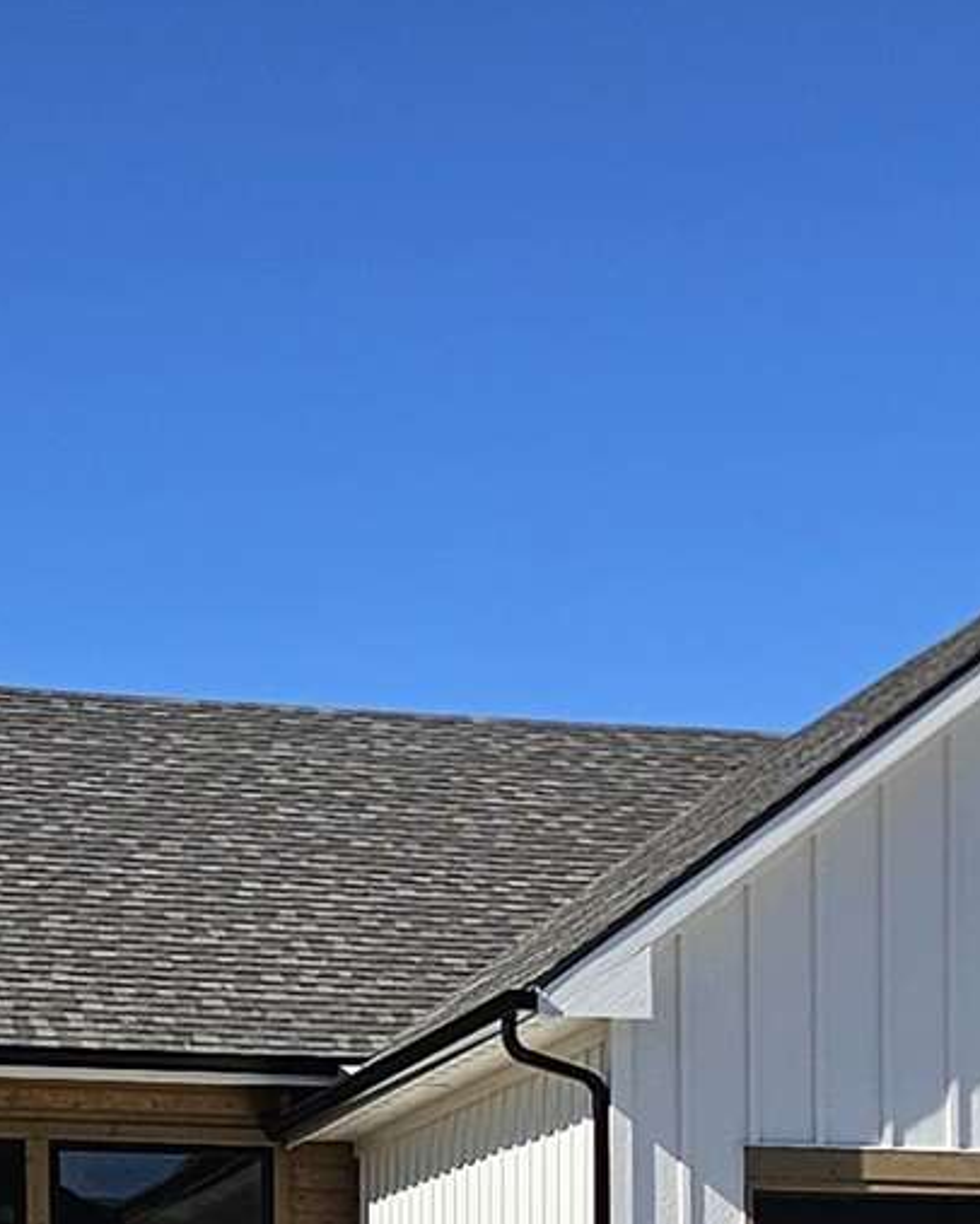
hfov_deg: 11.3
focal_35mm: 136
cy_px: 1803
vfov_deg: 13.4
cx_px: 917
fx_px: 4928
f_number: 1.8
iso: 25
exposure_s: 1/3327
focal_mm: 5.4
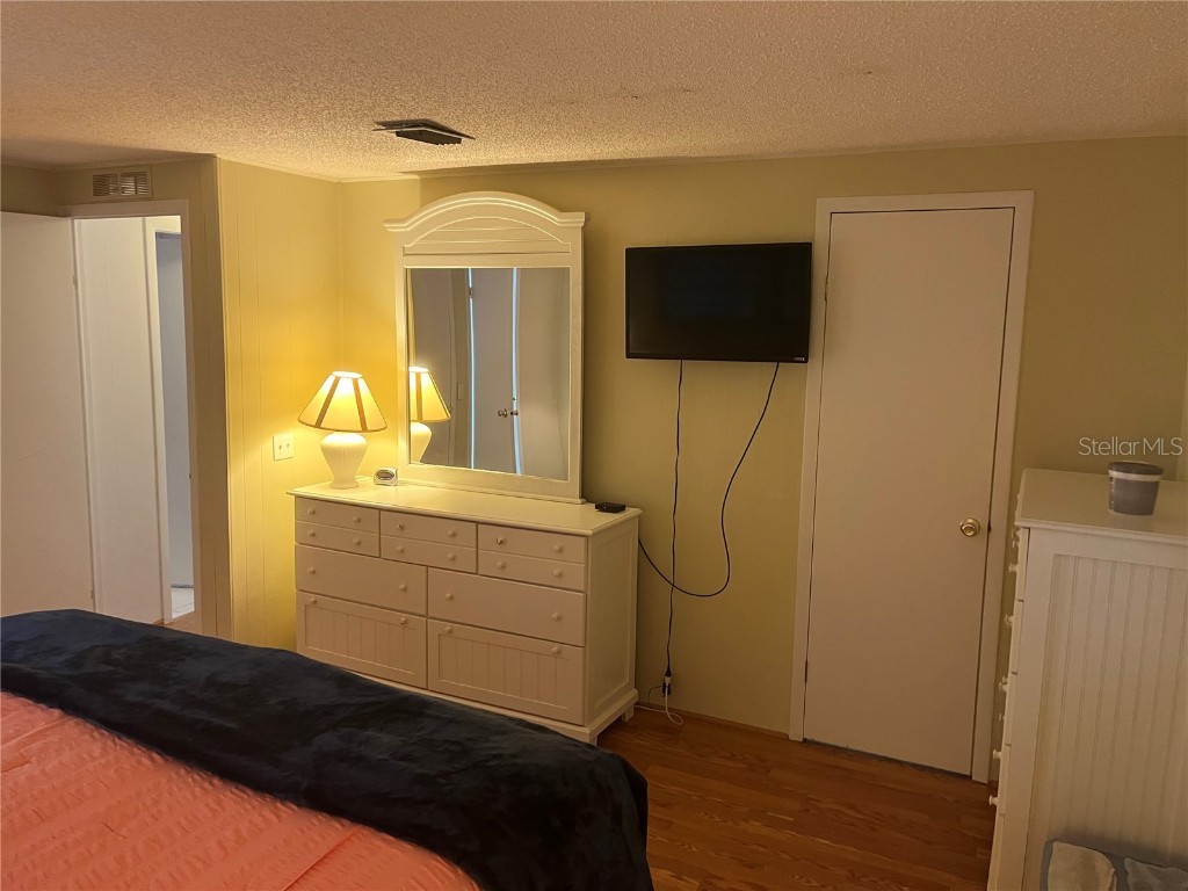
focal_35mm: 26
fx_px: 892
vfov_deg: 53.1
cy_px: 446
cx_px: 594
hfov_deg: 67.3
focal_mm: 5.1
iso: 320
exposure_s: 1/60
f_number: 1.6
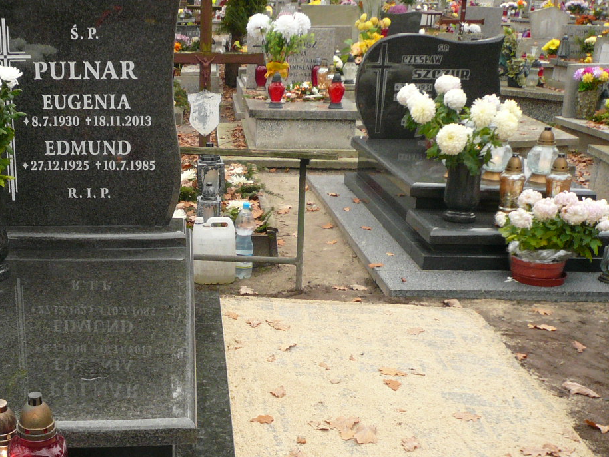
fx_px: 862
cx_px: 130
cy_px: 363
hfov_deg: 37.6
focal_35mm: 49
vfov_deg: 29.1
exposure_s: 1/60
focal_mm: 4.6
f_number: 2.8
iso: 100
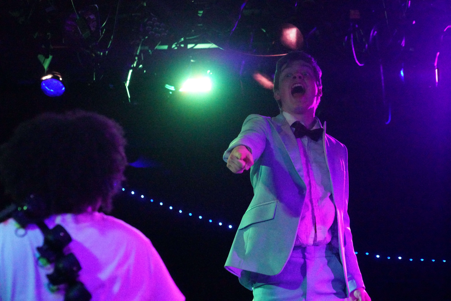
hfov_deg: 18.3
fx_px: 1403
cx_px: 226
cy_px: 150
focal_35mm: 112
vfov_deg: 12.2
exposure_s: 1/400
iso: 40000
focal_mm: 112
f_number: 6.3
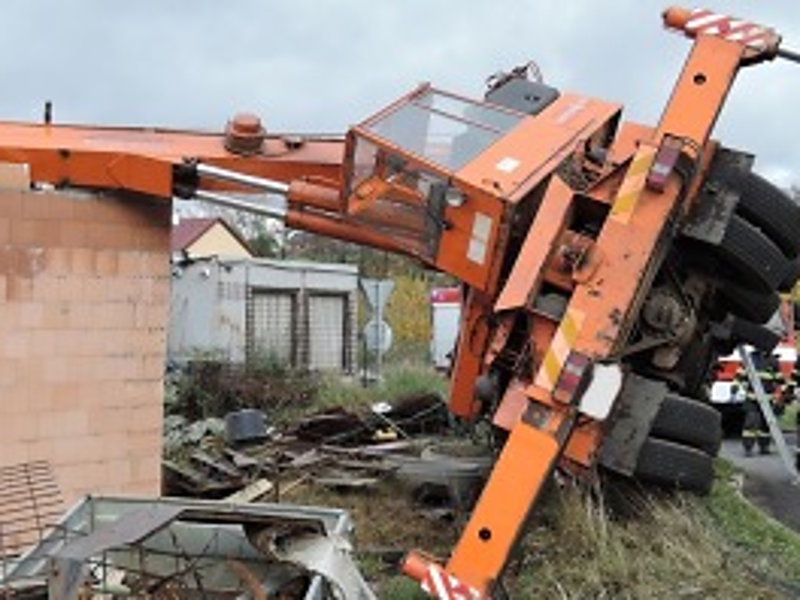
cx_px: 321
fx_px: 1086
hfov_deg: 40.3
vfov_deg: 30.8
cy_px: 261
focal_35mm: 47
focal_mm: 6.6
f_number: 2.8
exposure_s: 1/160
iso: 80
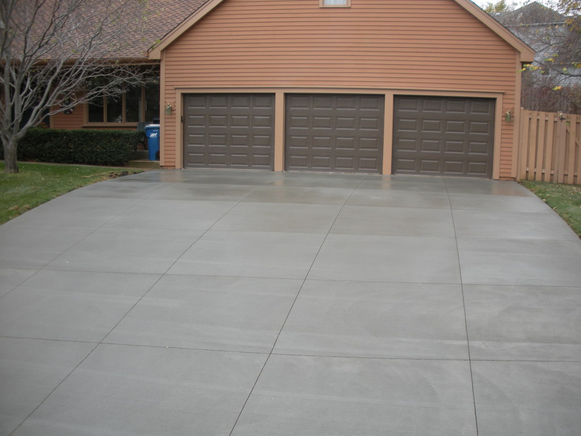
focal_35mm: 35
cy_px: 218
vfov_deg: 40.7
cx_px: 290
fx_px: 587
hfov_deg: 52.6
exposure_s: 1/89.3
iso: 64
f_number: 3.5
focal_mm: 6.3
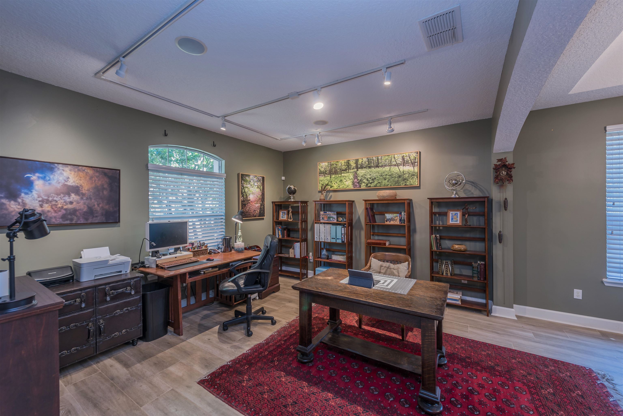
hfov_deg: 104.2
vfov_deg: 81.2
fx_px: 242
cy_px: 208
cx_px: 312
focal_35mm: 14
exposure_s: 1/1.67
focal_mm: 14
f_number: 8
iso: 100
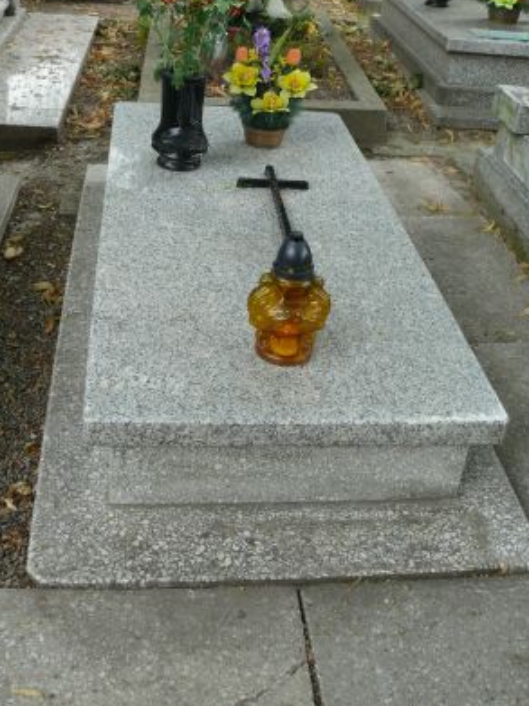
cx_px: 283
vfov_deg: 43.7
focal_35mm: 43
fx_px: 877
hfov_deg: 33.6
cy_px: 291
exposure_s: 1/100
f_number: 3.2
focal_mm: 7.4
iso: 100
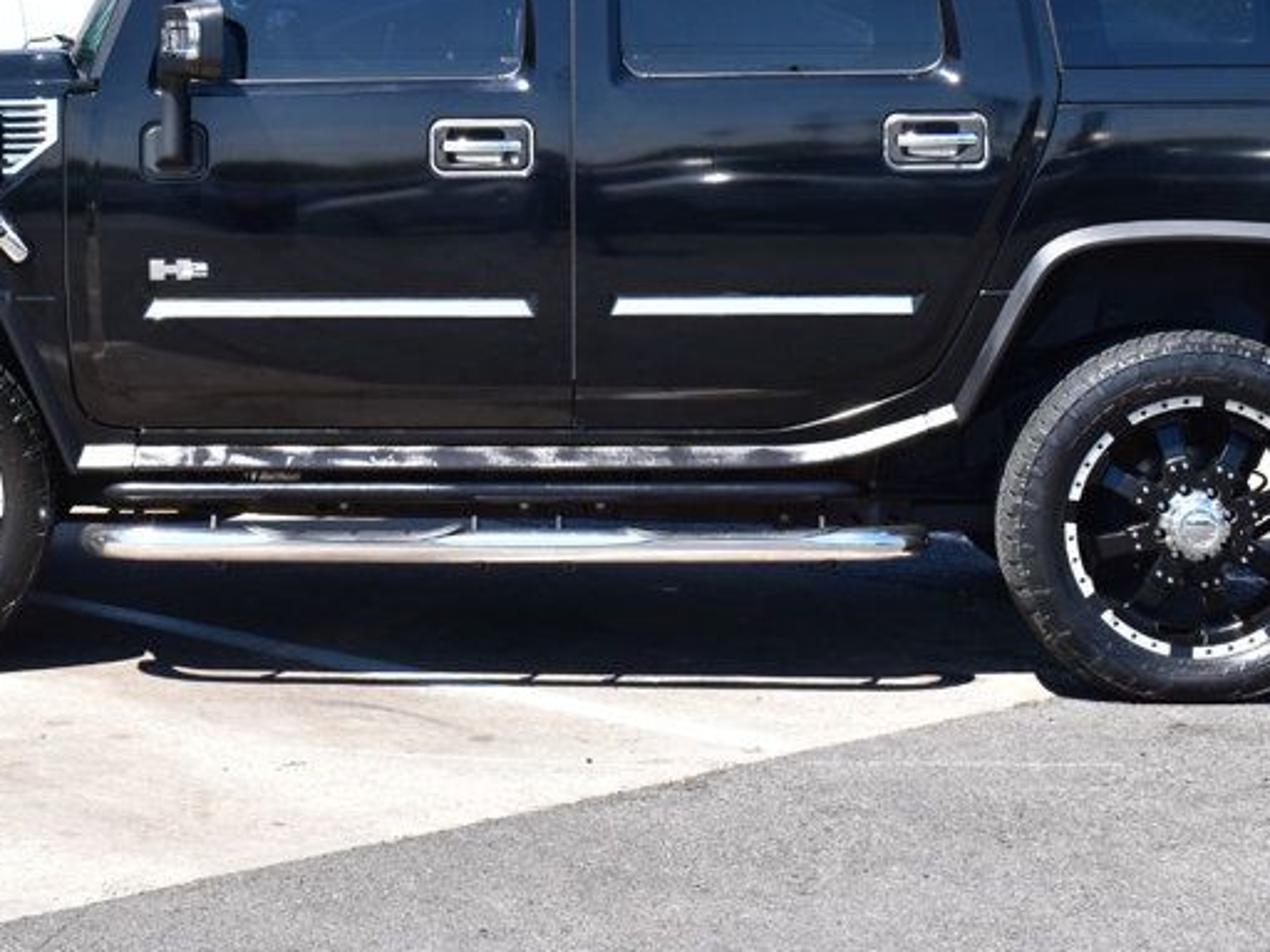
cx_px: 459
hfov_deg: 20.0
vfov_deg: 14.9
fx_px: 3595
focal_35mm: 98
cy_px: 114
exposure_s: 1/320
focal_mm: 34
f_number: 10
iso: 400
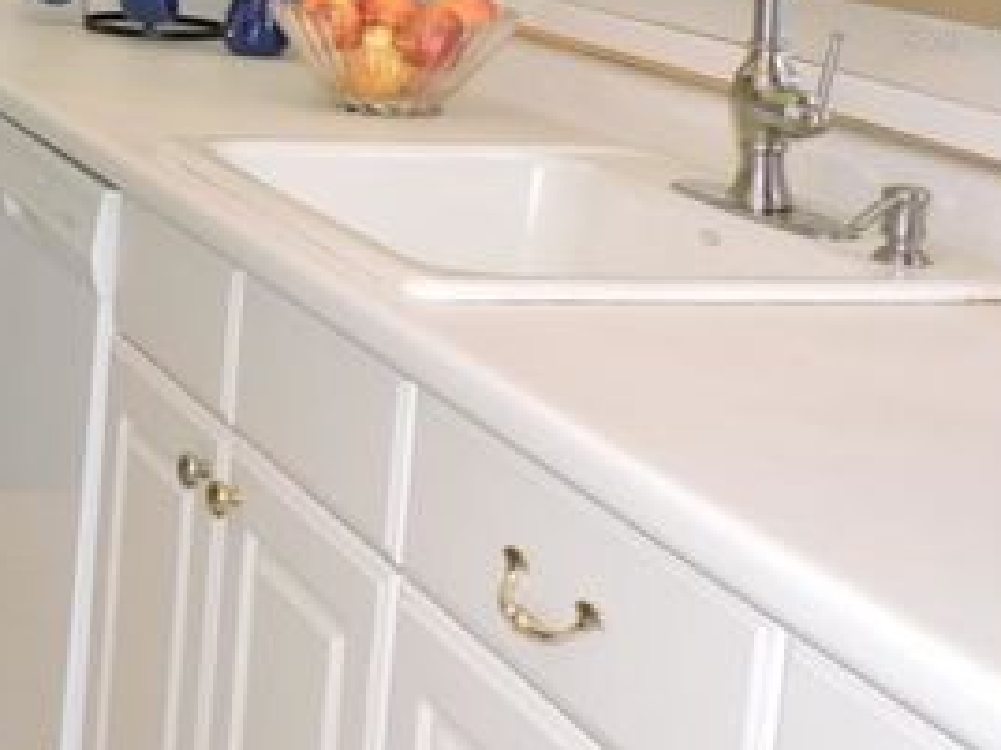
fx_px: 2284
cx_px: -260
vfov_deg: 18.3
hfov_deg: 22.4
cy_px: 37
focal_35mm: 79
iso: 200
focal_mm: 5.4
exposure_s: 1/30
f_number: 3.1
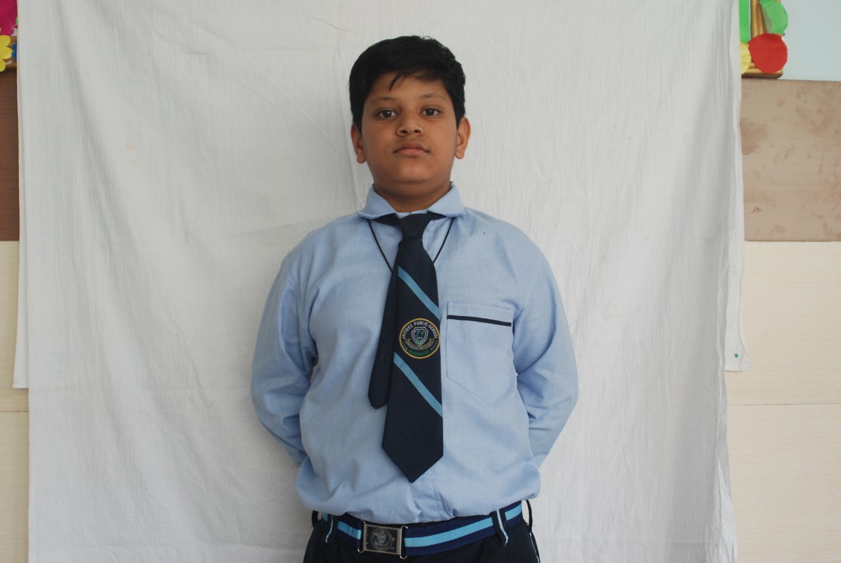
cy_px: 282
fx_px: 982
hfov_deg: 46.3
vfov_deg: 32.0
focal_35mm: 42
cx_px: 420
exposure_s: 1/80
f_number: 4.5
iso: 200
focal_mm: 28
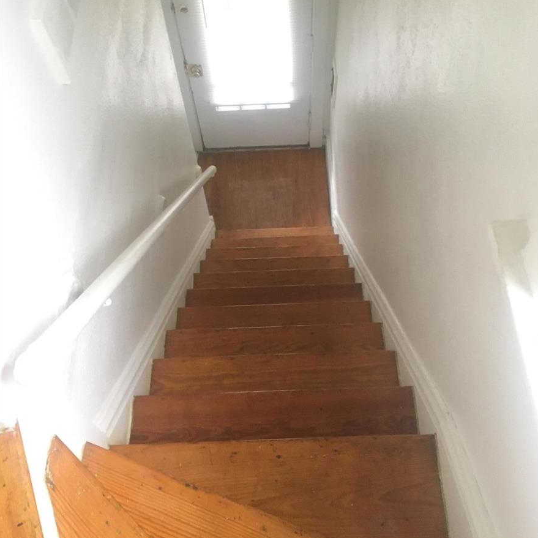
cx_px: 274
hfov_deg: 47.2
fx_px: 615
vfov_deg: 47.1
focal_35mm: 35
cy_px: 238
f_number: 2.2
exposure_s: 1/20
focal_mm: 4.15
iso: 200
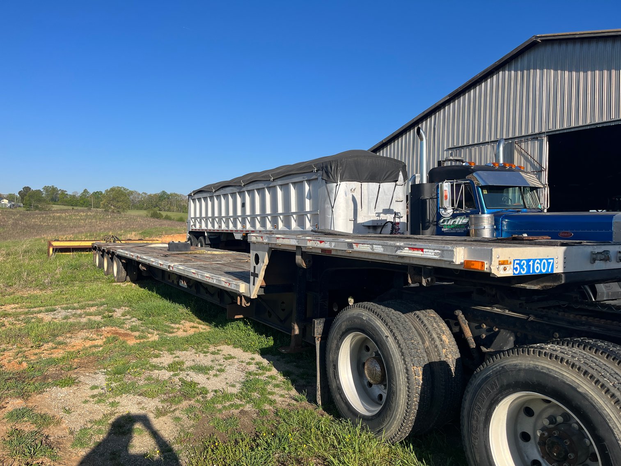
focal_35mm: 26
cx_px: 310
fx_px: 466
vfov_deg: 53.1
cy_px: 233
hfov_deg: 67.3
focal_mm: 5.1
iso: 50
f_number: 1.6
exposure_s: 1/3311
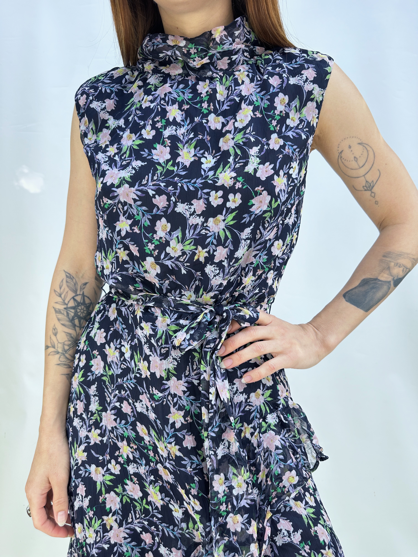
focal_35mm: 24
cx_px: 209
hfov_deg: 56.8
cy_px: 278
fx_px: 386
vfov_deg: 71.6
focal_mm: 6.86
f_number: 1.78
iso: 80
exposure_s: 1/312
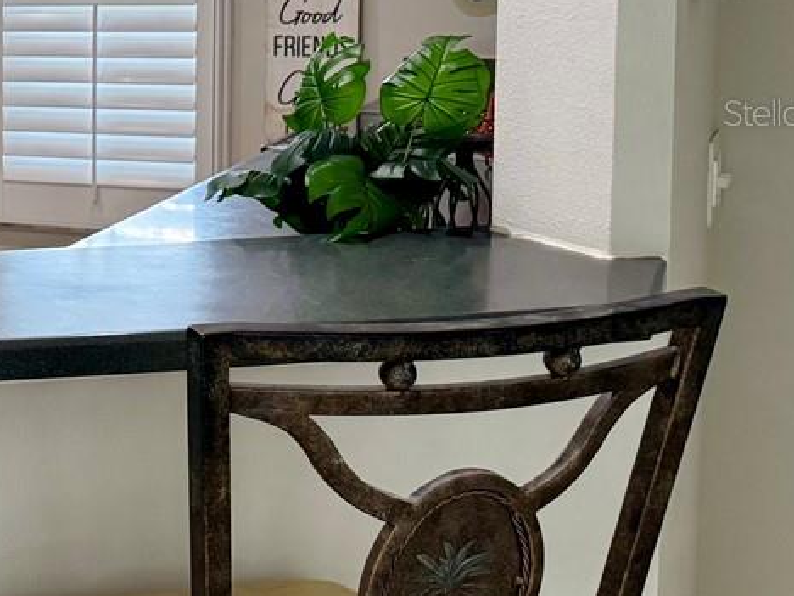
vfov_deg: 17.8
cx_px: -473
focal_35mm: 82
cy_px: 112
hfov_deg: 19.8
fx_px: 1881
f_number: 1.78
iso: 160
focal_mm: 6.76
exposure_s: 1/120
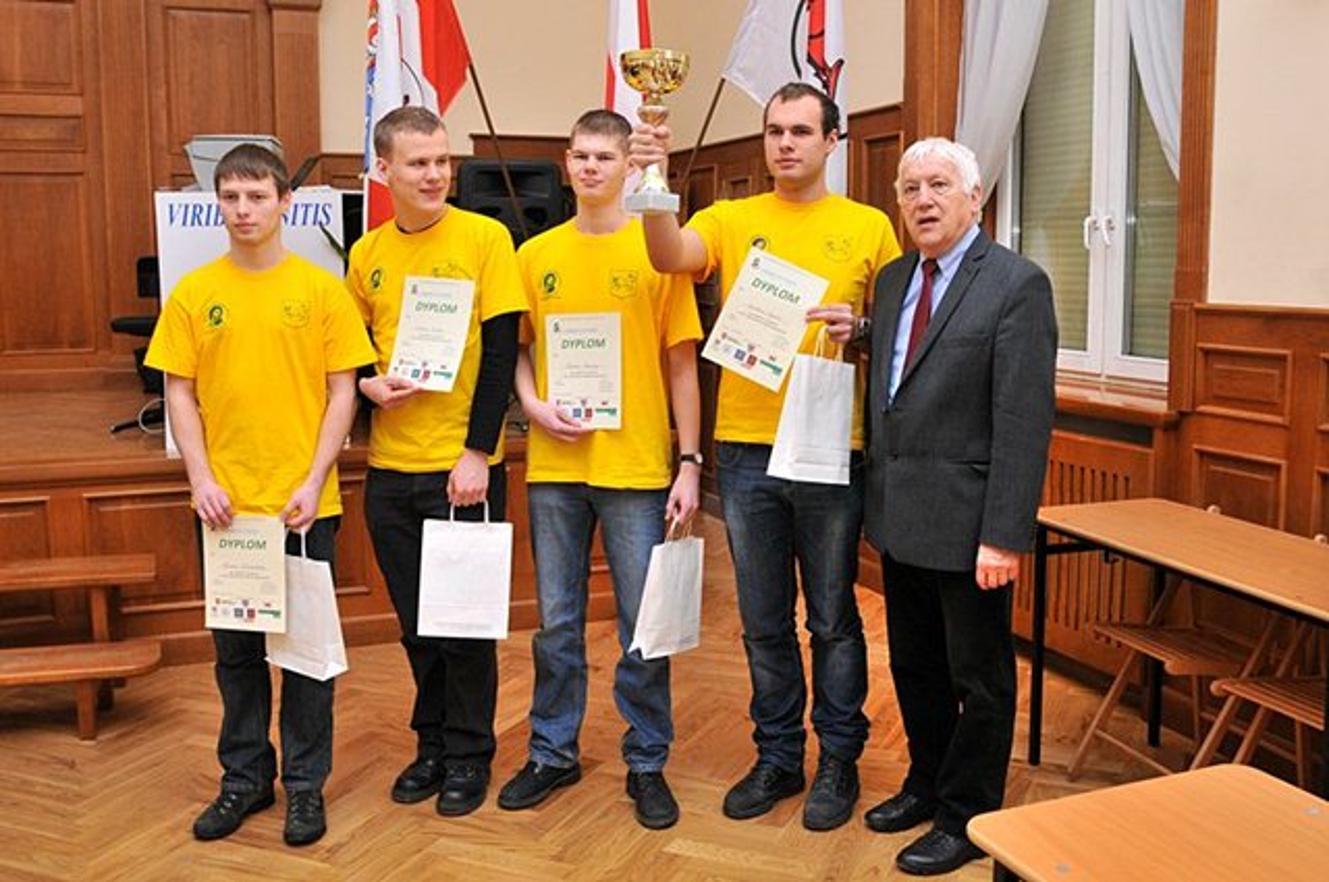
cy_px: 441
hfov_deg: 64.6
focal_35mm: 28
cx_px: 664
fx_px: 1051
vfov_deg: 45.6
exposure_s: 1/180
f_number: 4
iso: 400
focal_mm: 19
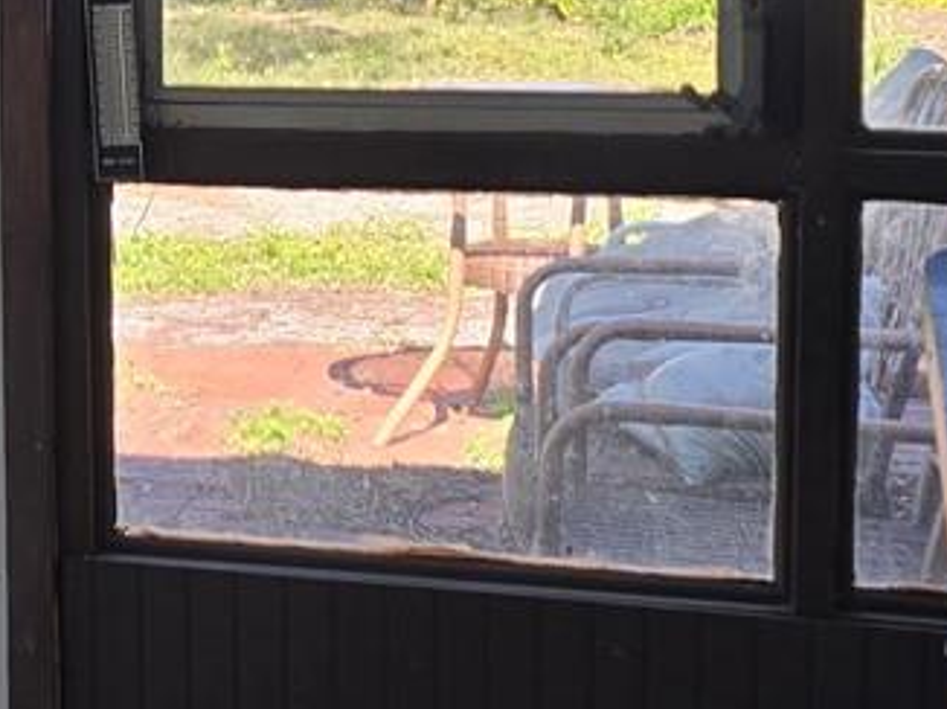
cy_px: 58
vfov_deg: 13.0
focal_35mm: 113
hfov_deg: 15.6
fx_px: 3089
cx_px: -590
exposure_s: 1/180
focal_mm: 6.3
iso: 12
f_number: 1.7
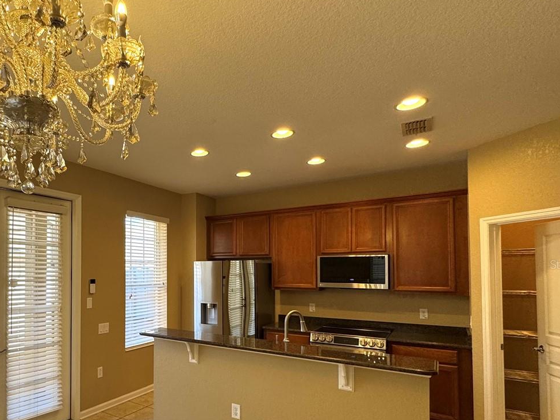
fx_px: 372
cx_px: 144
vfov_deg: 58.1
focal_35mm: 23
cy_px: 264
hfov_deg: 69.4
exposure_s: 1/120
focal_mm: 2.22
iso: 160
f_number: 2.2
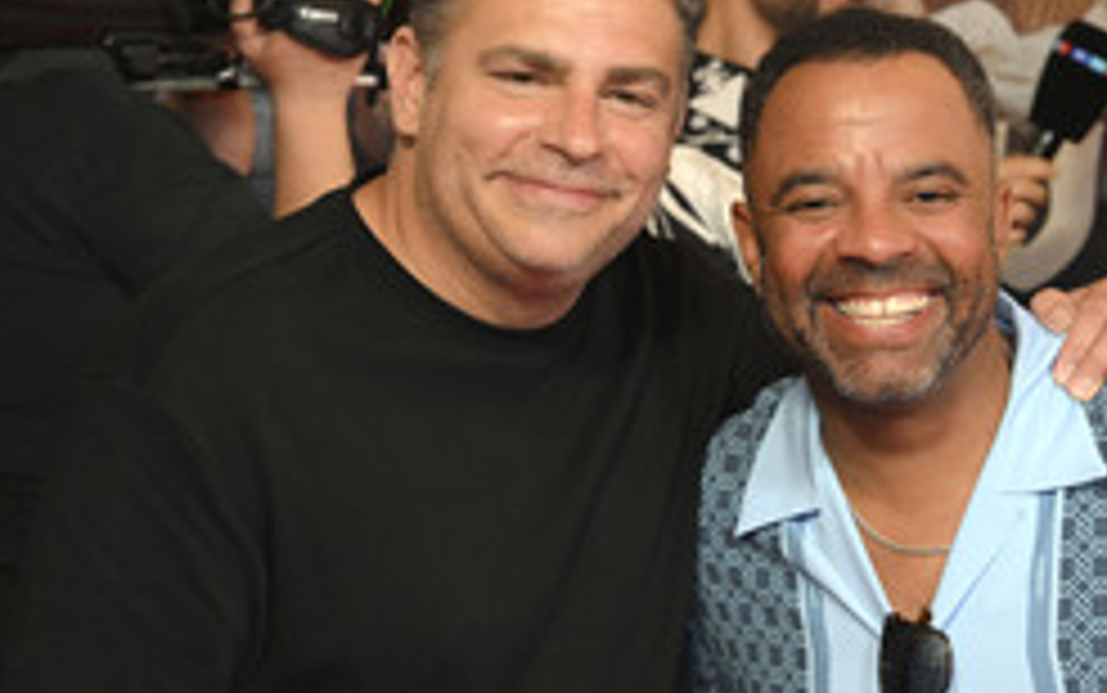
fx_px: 3833
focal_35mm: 127
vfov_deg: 10.3
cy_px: 464
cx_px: 736
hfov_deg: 16.4
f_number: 5.6
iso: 800
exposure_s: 1/160
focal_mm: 68
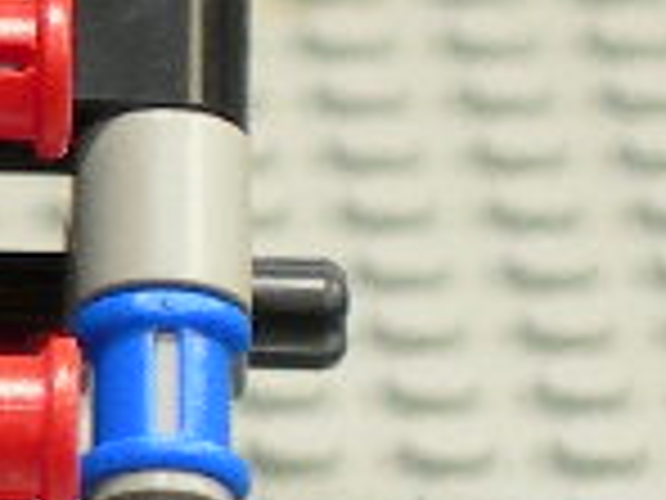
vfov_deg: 1.9
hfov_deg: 2.5
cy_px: 243
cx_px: -914
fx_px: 15161
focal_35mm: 788
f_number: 4.9
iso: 50
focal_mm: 23.4
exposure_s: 1/5
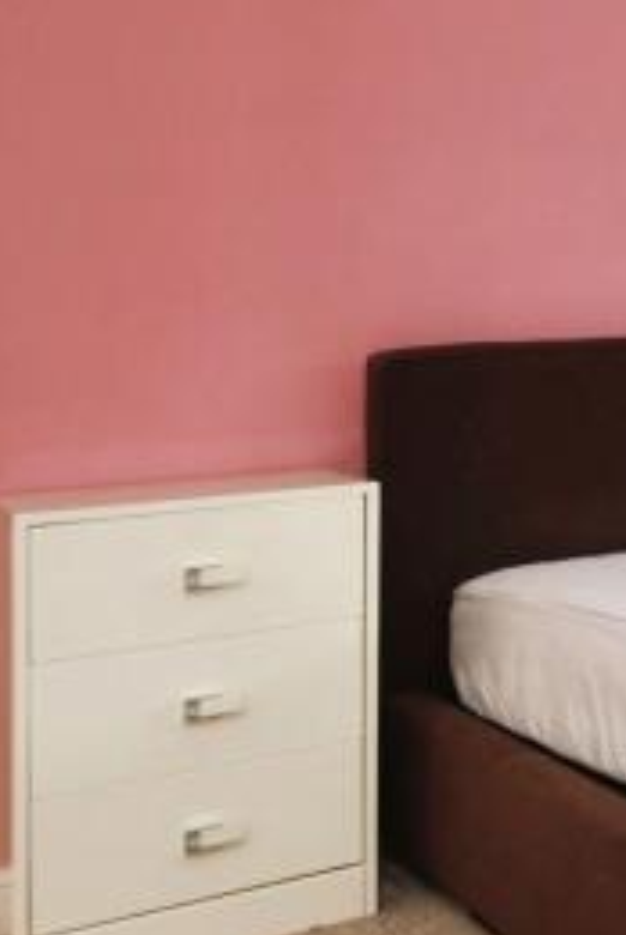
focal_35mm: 59
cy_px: 448
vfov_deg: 33.9
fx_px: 1535
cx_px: 1489
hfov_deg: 14.8
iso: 400
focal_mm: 10
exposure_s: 1/60
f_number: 8
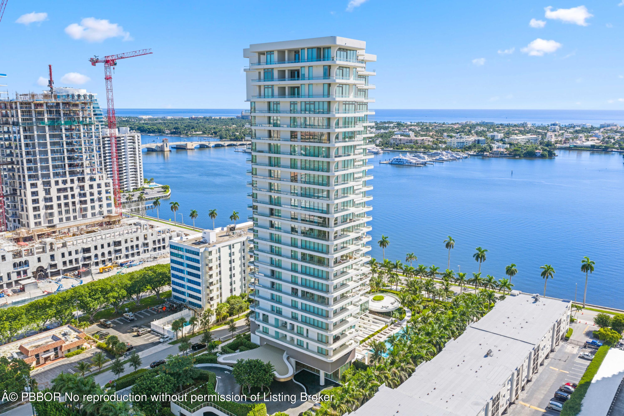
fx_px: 485
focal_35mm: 28
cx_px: 312
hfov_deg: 65.5
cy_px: 208
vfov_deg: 46.4
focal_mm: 14.45
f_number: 5
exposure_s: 1/100
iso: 100
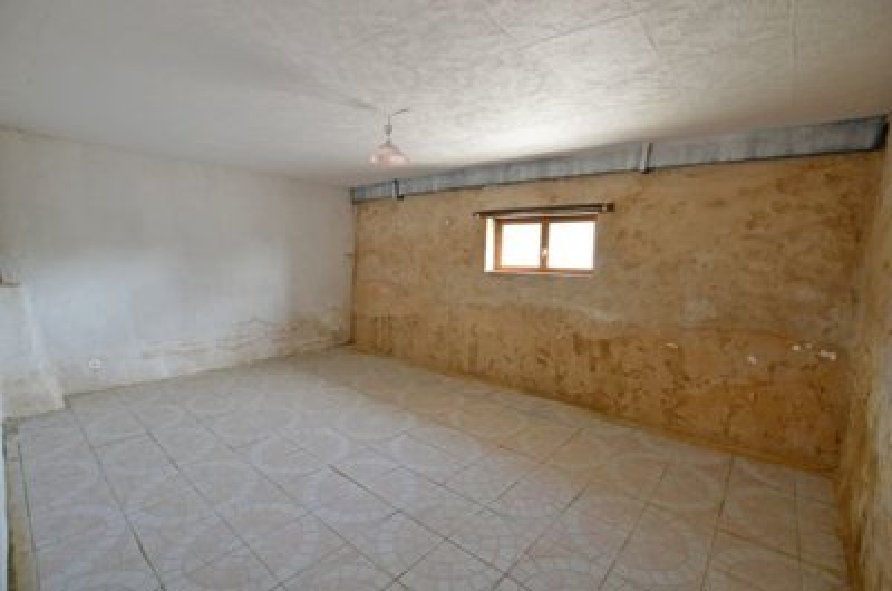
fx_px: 371
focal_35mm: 15
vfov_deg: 77.1
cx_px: 446
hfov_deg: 100.5
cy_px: 296
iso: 800
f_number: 3.5
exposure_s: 1/60
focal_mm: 10
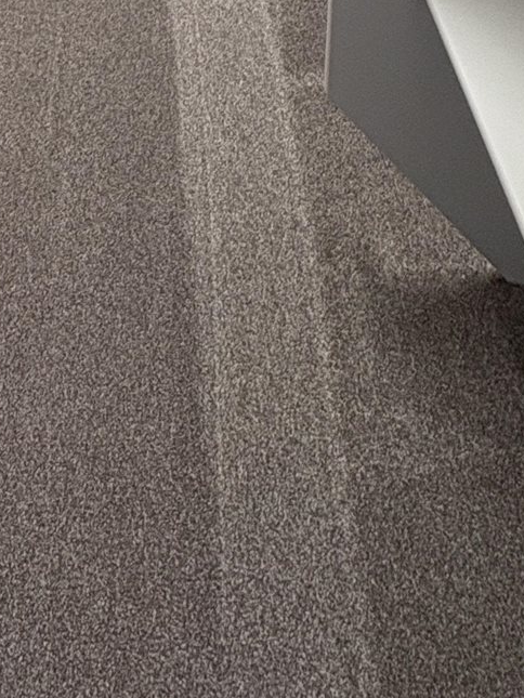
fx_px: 1009
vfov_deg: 22.7
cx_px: 1
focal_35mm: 50
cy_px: -540
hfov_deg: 27.5
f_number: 2.2
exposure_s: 1/60
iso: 160
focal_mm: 2.22
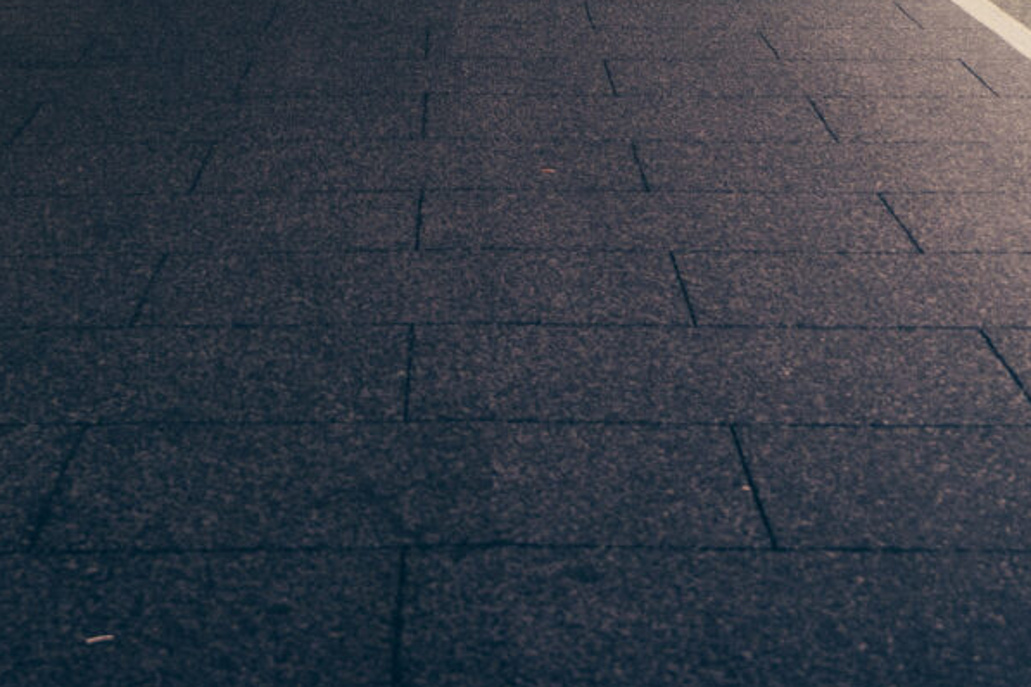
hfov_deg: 19.8
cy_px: -577
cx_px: 439
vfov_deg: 12.1
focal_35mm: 103
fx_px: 2950
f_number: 2.8
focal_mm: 24
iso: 160
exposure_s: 1/125
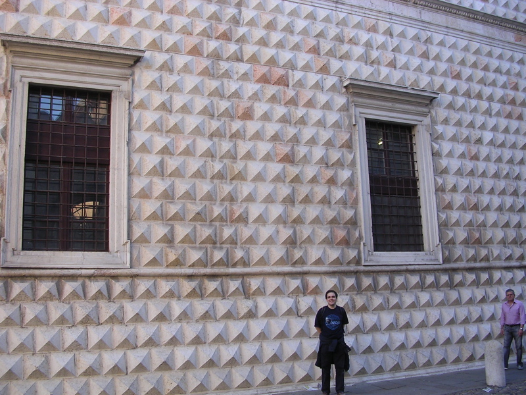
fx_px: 577
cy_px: 198
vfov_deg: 37.7
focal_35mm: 38
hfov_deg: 49.0
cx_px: 263
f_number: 2.8
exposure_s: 1/126
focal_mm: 5.8
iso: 100
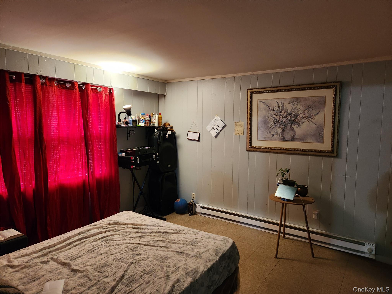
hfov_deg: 73.9
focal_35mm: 23
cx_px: 196
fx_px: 260
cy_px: 147
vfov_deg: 58.9
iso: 500
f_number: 1.8
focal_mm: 5.4
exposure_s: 1/40
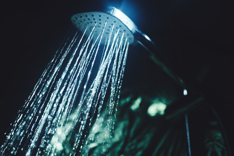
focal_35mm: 35
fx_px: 227
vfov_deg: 37.9
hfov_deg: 54.4
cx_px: 117
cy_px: 78
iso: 100
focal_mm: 35
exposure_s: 1/400
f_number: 1.6
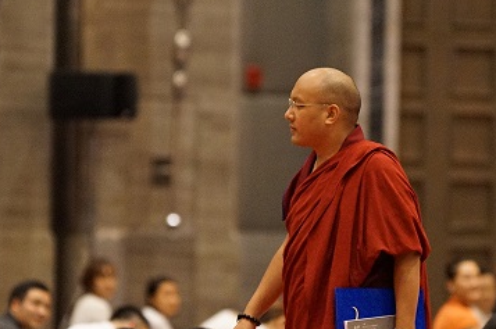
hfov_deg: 5.4
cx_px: 271
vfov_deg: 3.6
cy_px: 179
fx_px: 5215
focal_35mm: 379
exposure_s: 1/160
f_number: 2.8
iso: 6400
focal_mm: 180
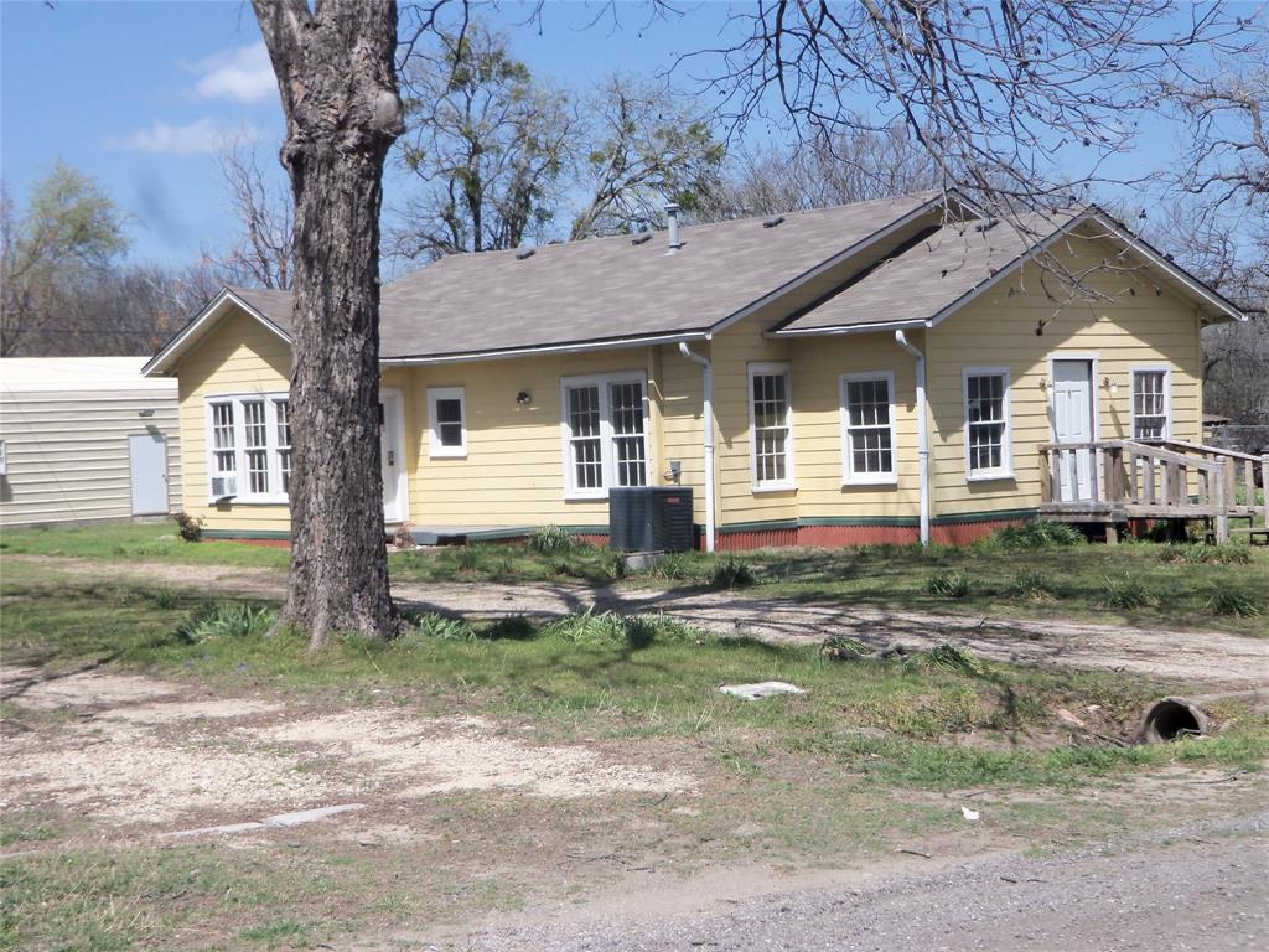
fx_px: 2273
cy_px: 476
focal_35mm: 62
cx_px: 634
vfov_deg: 23.7
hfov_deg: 31.2
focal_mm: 10.9
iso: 64
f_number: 4.8
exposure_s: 1/400
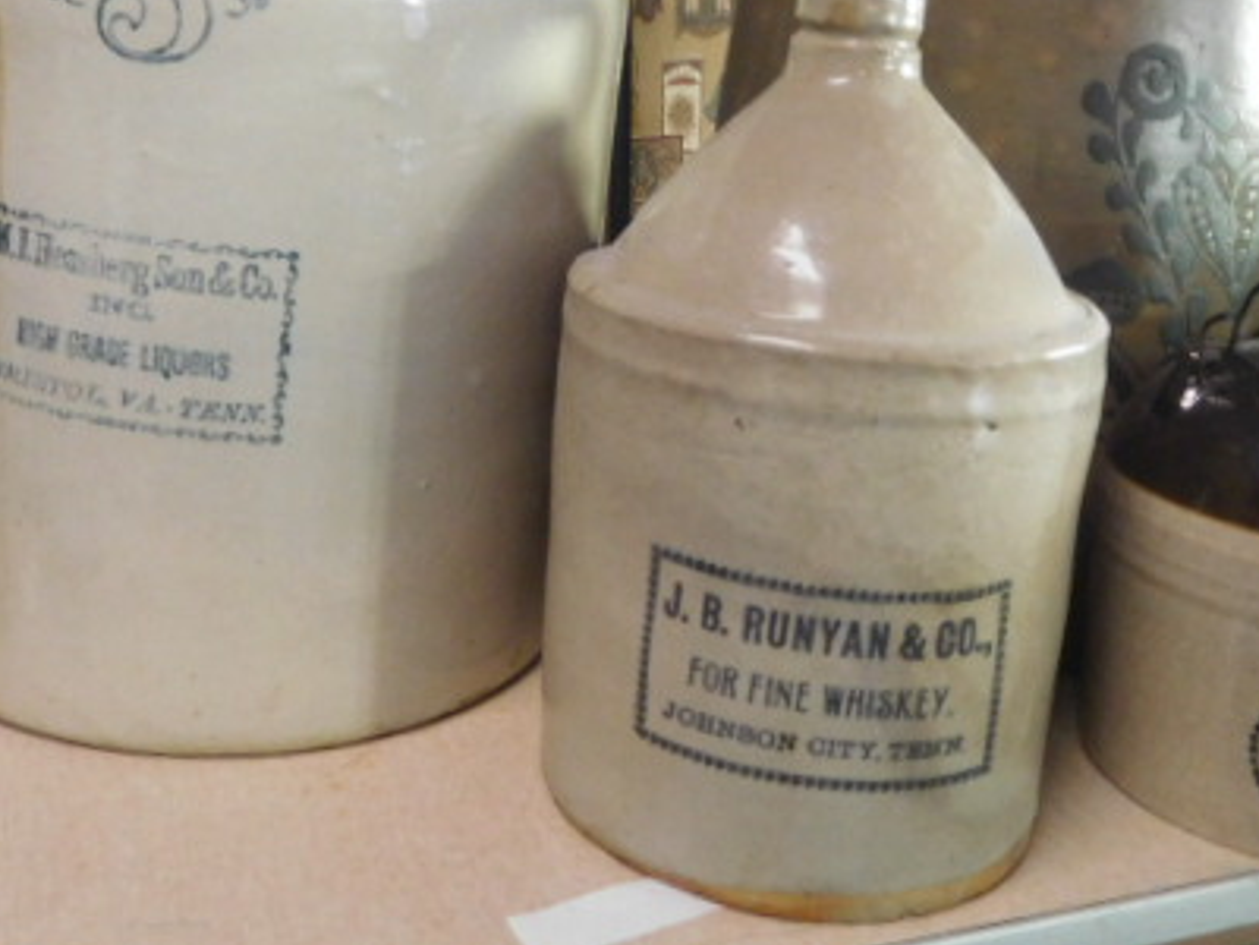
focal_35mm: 40
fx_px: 1455
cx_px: 551
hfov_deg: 46.7
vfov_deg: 35.2
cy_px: 236
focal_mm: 4.5
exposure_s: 1/25
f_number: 3.4
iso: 400
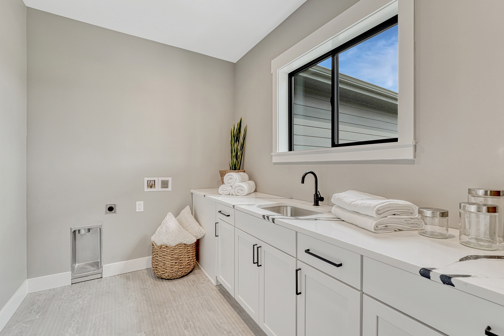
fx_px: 211
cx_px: 252
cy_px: 168
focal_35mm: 15
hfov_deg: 100.0
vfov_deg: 76.9
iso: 400
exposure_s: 1/400
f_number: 8
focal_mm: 15.1
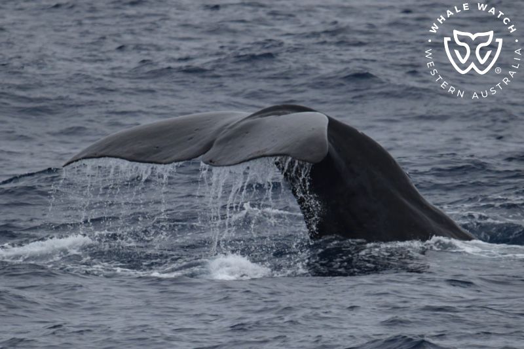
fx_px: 8731
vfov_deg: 2.3
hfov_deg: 3.4
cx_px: 262
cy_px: 174
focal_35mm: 600
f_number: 6.3
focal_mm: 600
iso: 1250
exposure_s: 1/8000
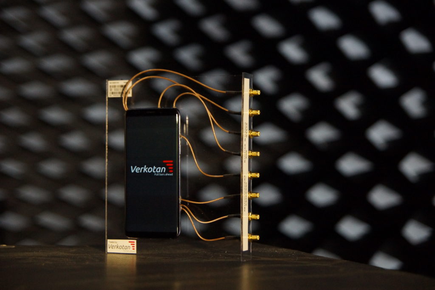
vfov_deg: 18.2
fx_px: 906
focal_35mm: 75
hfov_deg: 27.0
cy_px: 145
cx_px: 218
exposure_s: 1/50
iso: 1600
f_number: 2.8
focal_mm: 50
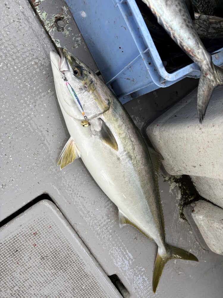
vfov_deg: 67.3
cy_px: 149
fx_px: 223
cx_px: 112
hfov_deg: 53.1
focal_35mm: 26
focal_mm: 5.96
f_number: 1.6
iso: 40
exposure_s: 1/167
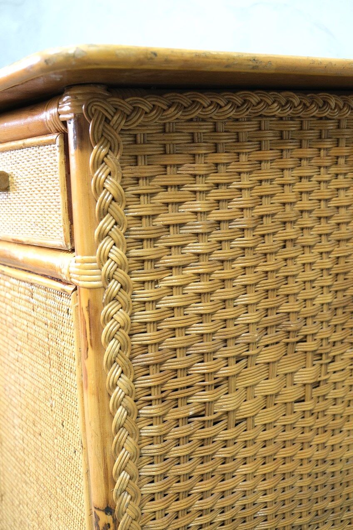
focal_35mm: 42
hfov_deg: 31.9
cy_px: 265
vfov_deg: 46.4
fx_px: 618
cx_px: 176
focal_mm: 27.7
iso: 1600
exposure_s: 1/40
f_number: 3.2
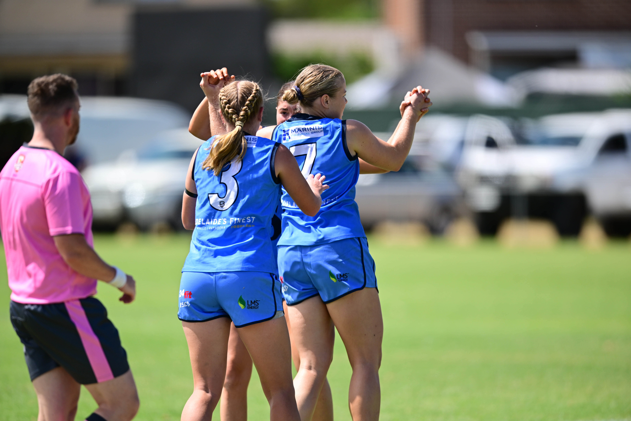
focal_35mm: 400
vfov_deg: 3.4
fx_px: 7011
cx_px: 316
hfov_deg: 5.2
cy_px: 210
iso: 250
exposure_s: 1/3200
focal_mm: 400
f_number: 2.8
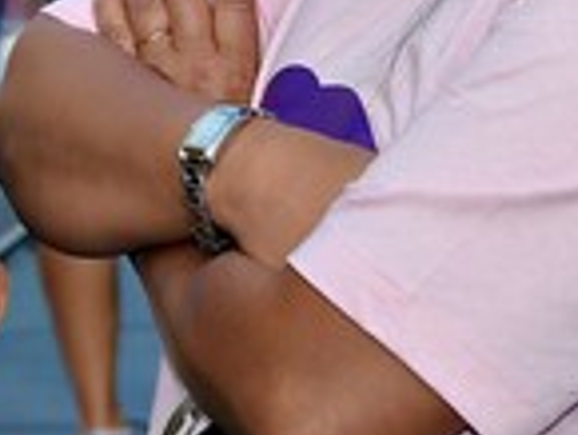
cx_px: 923
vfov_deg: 3.5
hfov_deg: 4.6
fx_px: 7169
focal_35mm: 429
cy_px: -82
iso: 100
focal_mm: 42
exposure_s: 1/200
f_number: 7.1
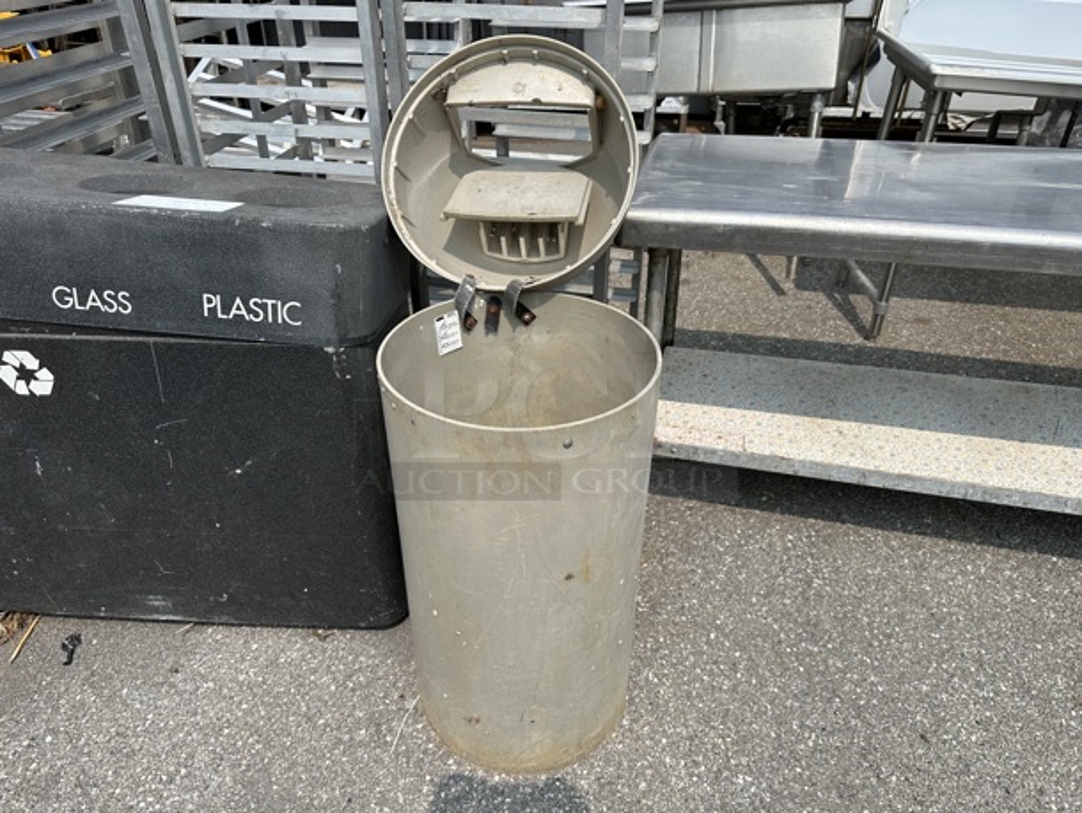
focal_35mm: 24
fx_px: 750
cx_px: 541
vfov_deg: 56.8
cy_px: 406
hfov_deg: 71.6
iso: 80
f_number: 1.78
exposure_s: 1/4348
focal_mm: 6.86
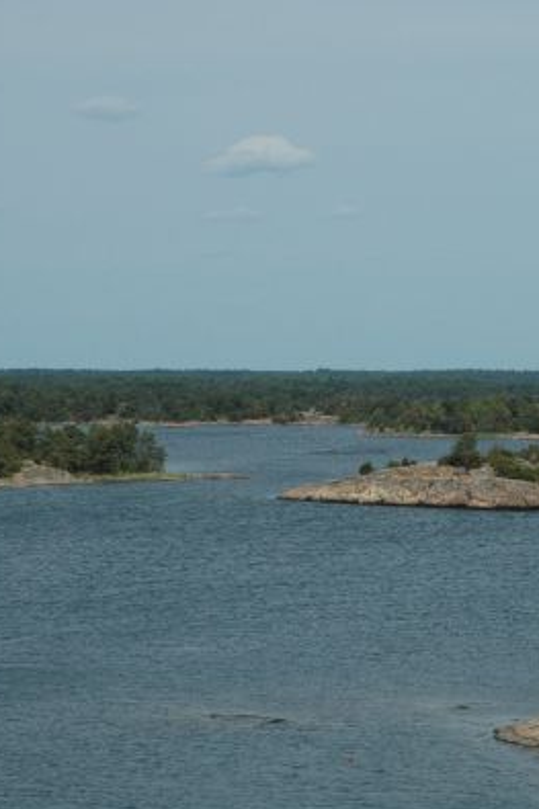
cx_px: 430
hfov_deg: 8.1
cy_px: 418
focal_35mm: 170
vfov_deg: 12.1
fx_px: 3821
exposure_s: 1/800
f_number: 14
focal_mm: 70
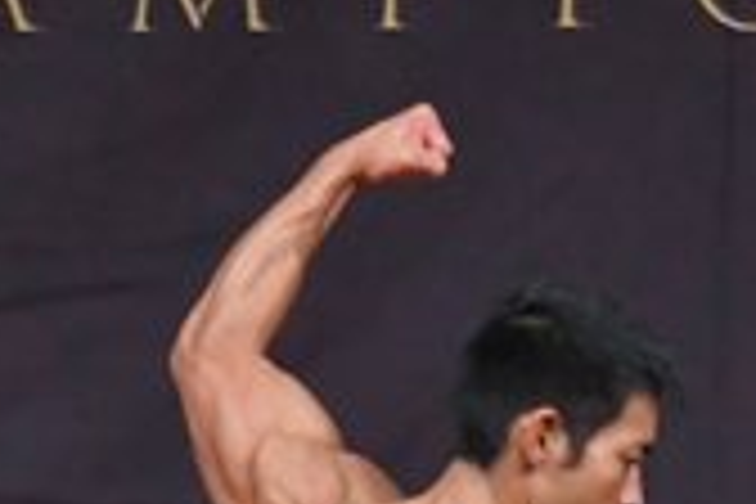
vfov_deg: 1.2
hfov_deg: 1.9
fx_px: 23245
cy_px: 904
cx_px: 556
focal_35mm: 1107
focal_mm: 160
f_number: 5.6
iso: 4000
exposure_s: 1/400
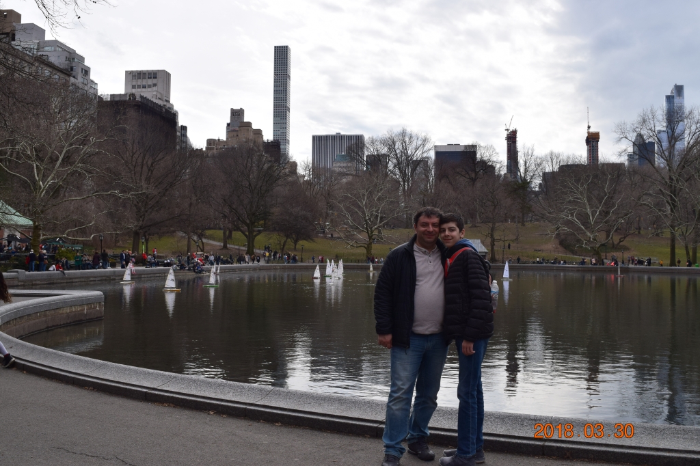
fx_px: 758
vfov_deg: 34.2
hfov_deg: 49.6
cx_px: 350
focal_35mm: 39
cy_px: 233
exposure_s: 1/500
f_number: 11
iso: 320
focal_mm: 26
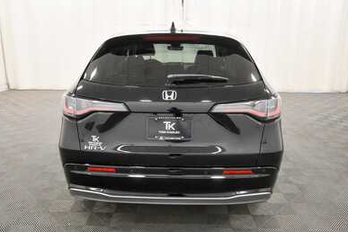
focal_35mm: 31
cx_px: 172
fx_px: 300
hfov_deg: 60.3
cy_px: 118
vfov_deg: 42.3
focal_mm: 20
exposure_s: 1/125
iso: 1600
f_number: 5.6
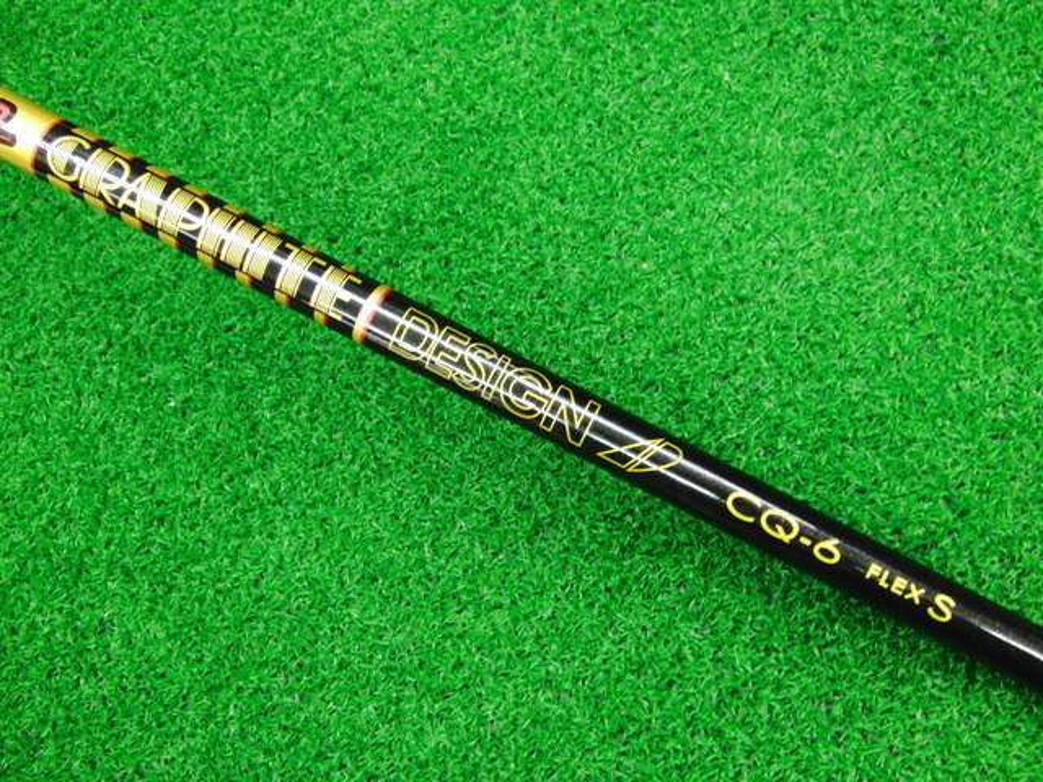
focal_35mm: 37
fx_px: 1115
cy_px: 391
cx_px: 522
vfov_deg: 38.7
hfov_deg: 50.1
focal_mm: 6.42
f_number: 3.6
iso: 400
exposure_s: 1/20
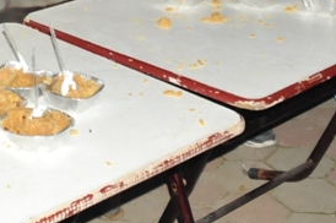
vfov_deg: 12.4
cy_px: -170
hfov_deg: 19.3
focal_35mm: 101
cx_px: -48
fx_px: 942
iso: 800
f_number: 3.5
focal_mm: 18
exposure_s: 1/60
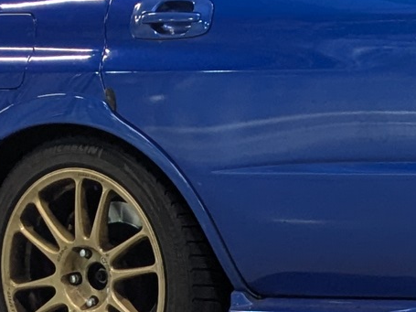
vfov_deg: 9.7
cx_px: 807
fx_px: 1826
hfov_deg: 11.8
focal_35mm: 152
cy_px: 268
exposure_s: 1/120
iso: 333
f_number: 1.73
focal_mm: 4.38
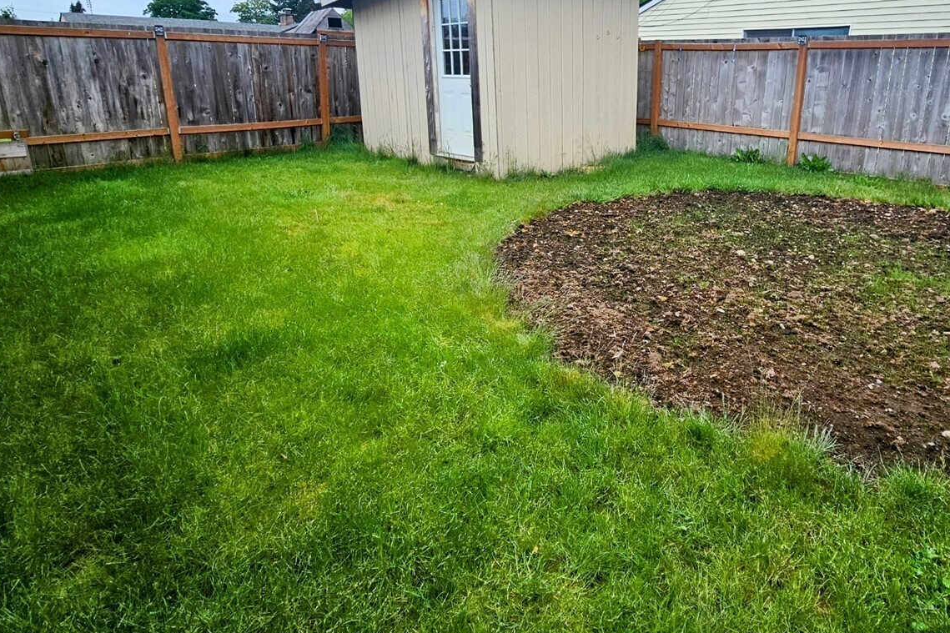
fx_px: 501
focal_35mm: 19
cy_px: 205
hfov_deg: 86.0
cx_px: 564
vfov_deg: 62.7
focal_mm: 2.2
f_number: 2.2
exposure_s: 1/984
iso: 50
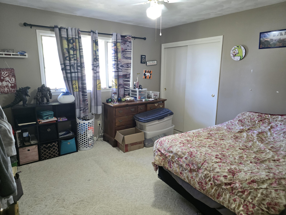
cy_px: 108
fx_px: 190
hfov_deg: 73.9
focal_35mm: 23
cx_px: 143
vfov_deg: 58.9
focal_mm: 6.3
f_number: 1.7
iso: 800
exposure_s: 1/120
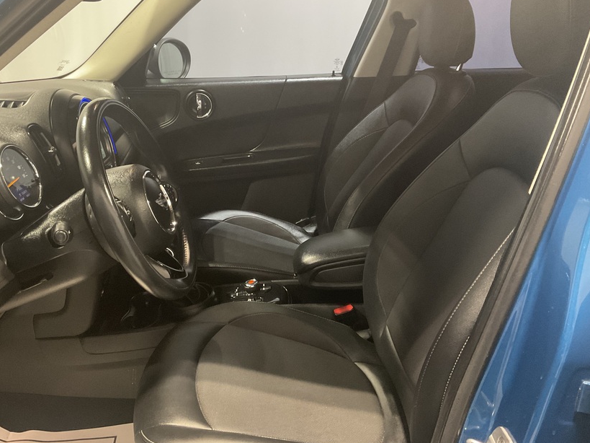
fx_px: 579
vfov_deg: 41.8
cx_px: 253
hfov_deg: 53.8
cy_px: 214
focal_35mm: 34
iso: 250
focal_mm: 3
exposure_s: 1/30
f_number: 1.8
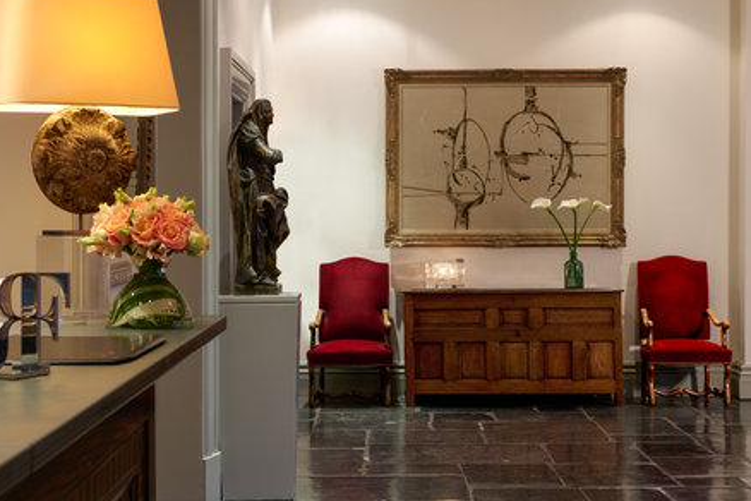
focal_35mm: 68
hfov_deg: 29.7
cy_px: 230
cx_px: 377
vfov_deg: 20.0
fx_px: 1418
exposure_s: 4
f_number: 14
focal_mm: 62
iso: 200
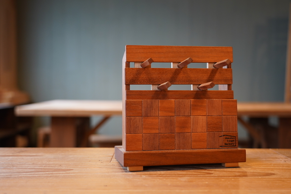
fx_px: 340
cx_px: 146
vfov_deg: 31.9
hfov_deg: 46.4
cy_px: 97
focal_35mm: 42
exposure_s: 1/160
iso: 1000
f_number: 4
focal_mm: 42
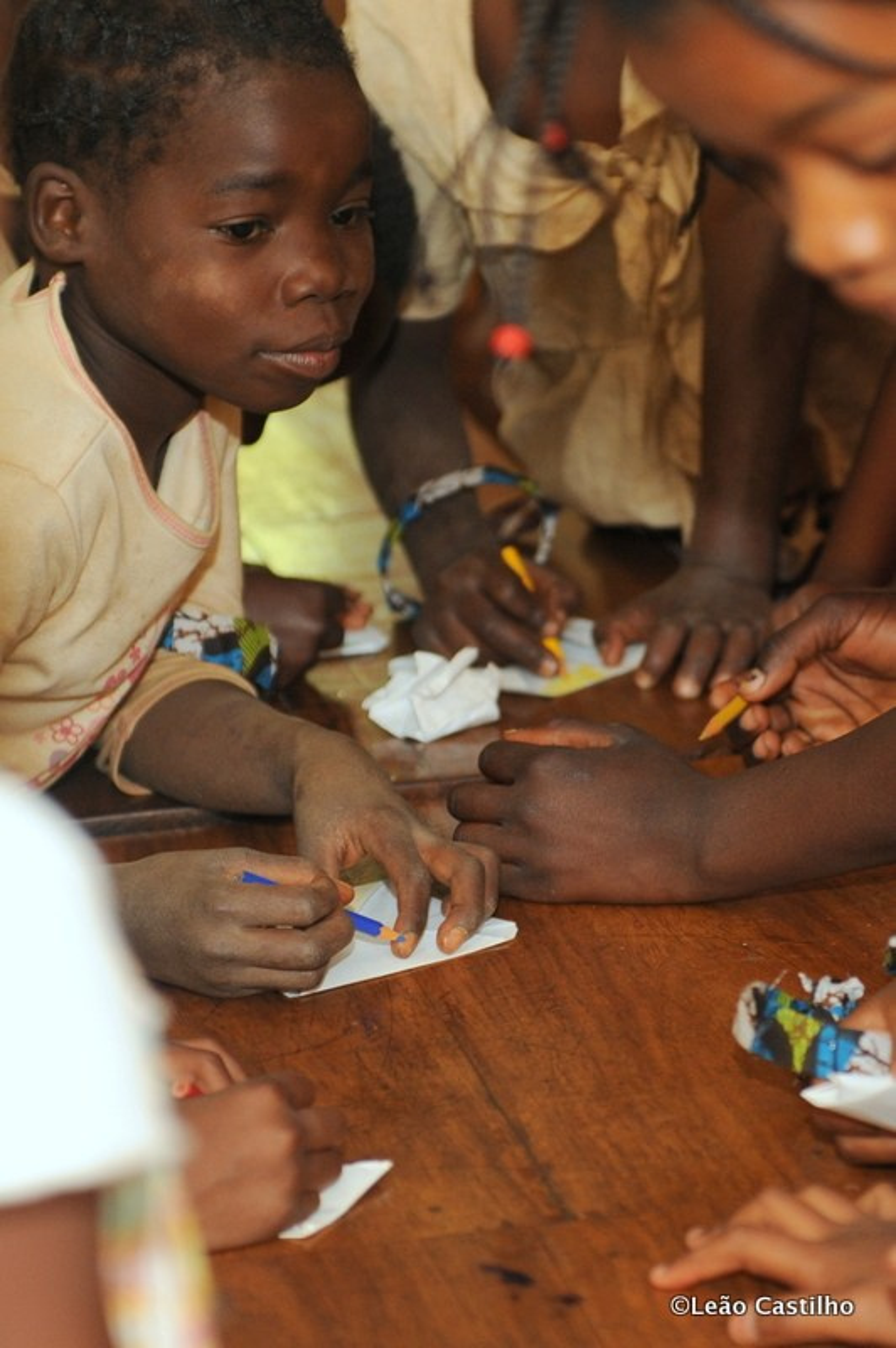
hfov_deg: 19.4
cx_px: 448
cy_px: 674
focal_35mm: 70
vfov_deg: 28.9
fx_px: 2618
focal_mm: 70
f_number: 2.8
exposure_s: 1/250
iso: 800
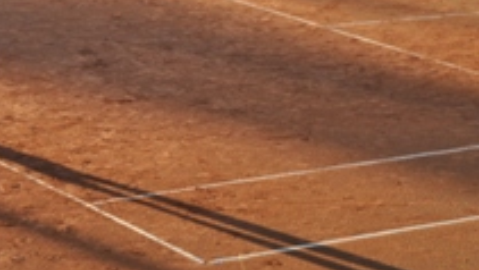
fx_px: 2033
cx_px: 138
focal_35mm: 160
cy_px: -50
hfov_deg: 13.4
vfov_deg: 7.5
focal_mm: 48
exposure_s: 1/125
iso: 320
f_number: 5.6
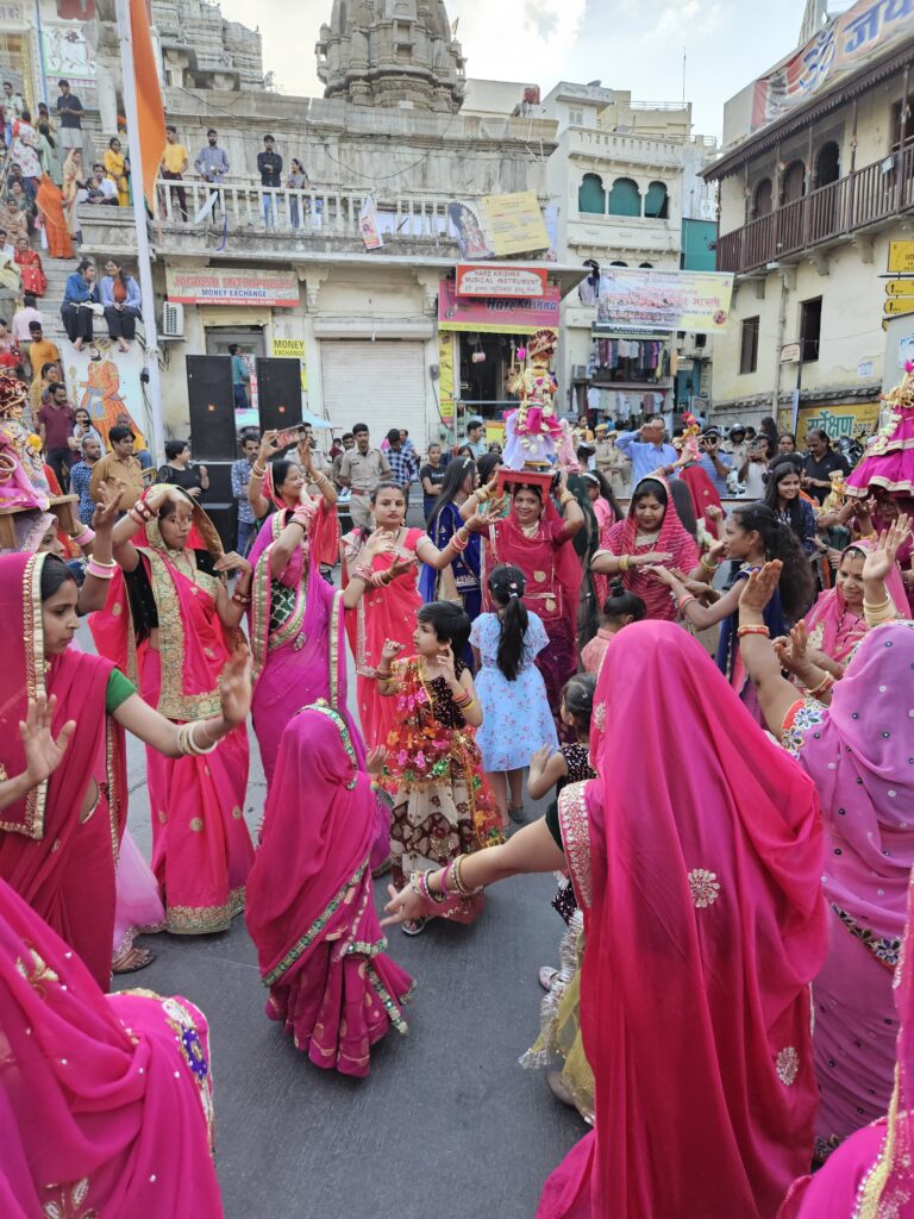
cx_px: 457
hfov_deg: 58.9
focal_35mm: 23
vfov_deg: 73.9
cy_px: 610
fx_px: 810
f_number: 1.8
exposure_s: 1/180
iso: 50
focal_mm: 5.4
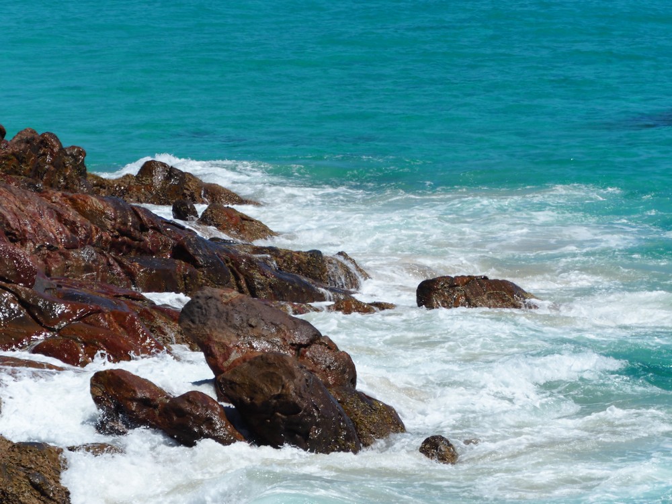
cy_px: 252
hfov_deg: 3.3
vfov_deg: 2.5
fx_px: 11667
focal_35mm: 601
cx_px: 336
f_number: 11.5
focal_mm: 300
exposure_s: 1/500
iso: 200
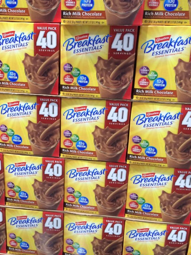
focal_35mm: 41
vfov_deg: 45.7
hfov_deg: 34.7
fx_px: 302
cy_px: 119
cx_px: 59
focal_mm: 4.15
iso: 160
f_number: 2.2
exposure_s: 1/33
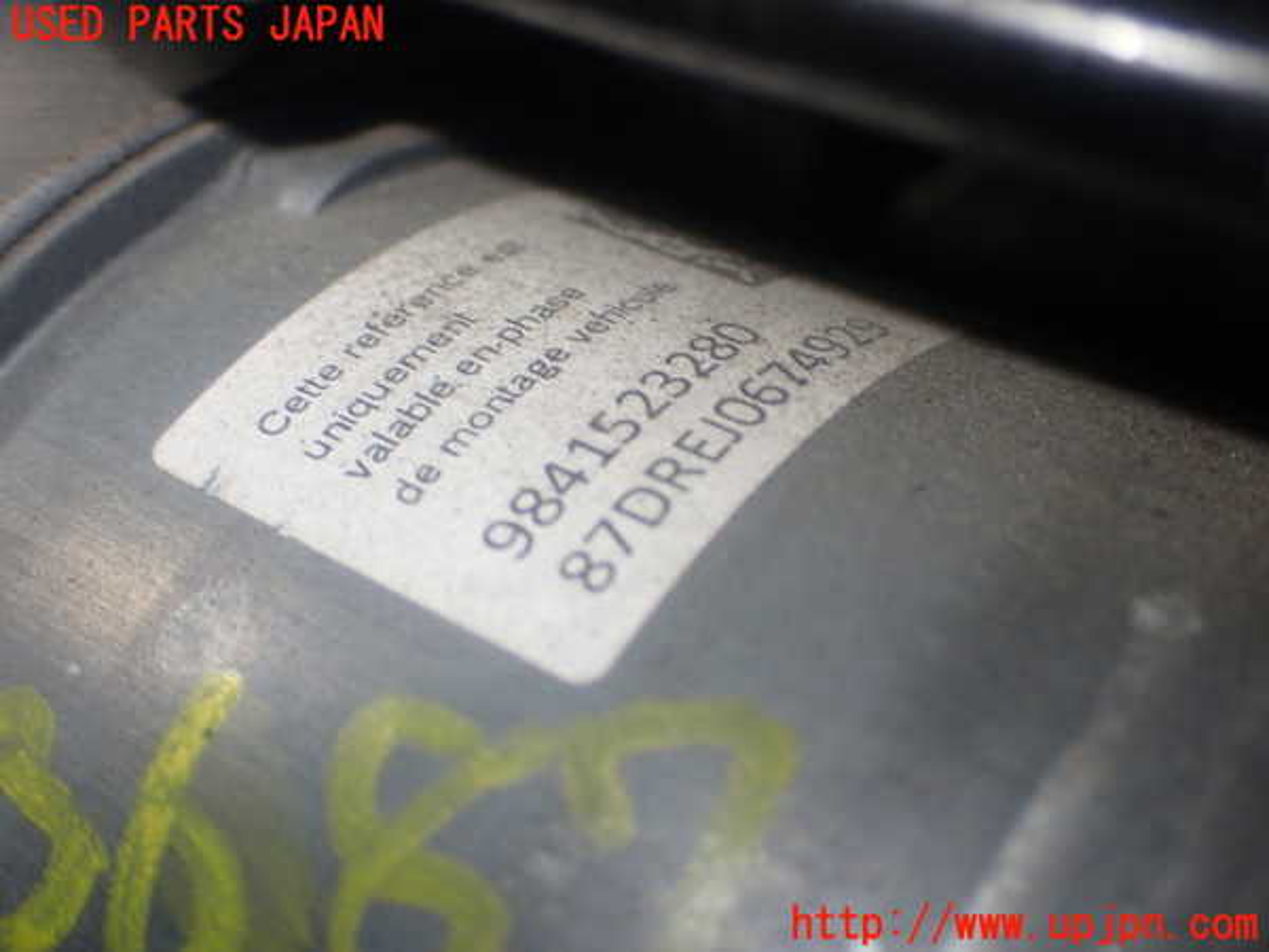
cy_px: 476
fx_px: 1723
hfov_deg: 40.4
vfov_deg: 30.9
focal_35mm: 47
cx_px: 634
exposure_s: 1/100
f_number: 3.1
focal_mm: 8.4
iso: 160
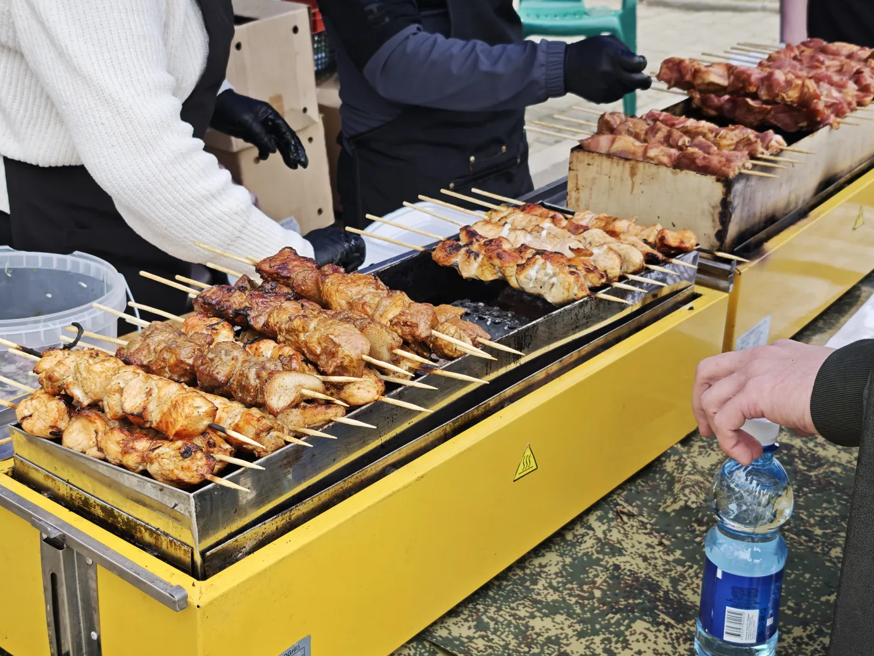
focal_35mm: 48
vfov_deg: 30.3
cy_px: 338
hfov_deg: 39.7
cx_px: 427
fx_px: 1212
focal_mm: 6.55
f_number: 1.62
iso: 50
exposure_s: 1/476
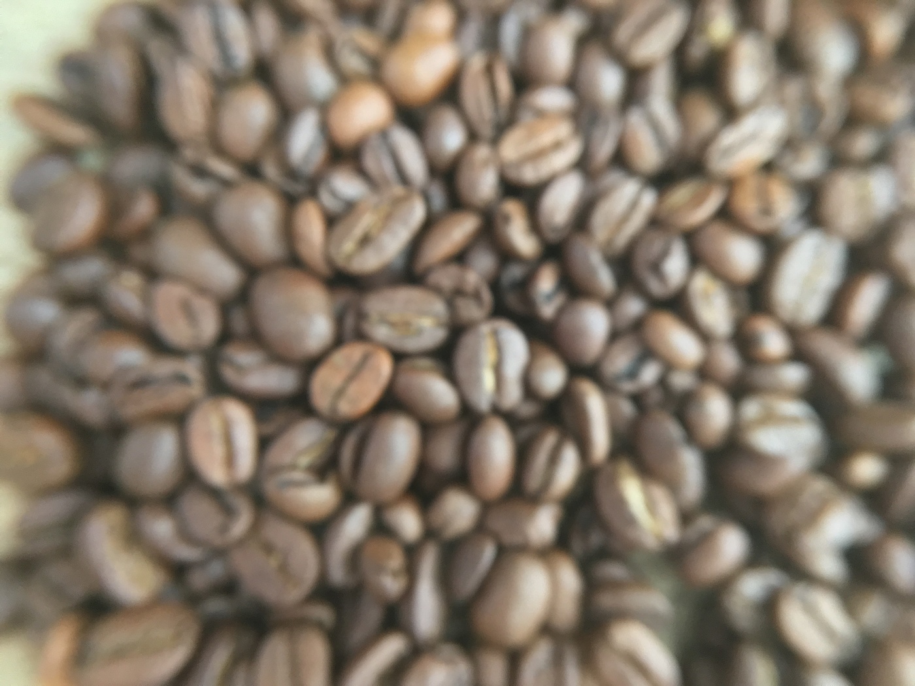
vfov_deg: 48.2
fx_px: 767
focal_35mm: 29
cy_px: 343
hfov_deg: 61.7
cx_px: 458
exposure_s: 1/17
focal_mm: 4.15
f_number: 2.2
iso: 200
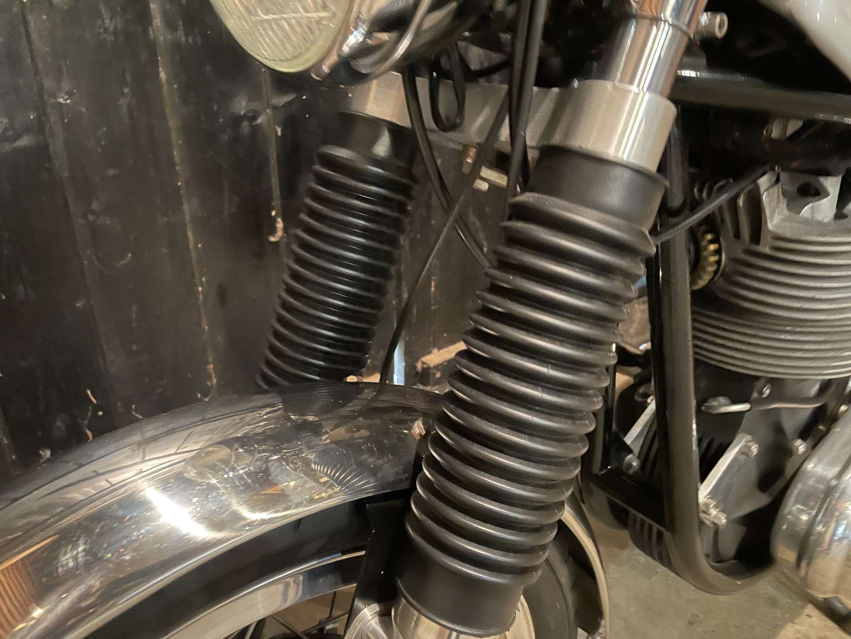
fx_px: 639
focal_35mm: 26
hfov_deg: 67.3
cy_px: 320
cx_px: 426
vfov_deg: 53.1
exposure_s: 1/20
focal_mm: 4.2
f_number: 1.6
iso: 800
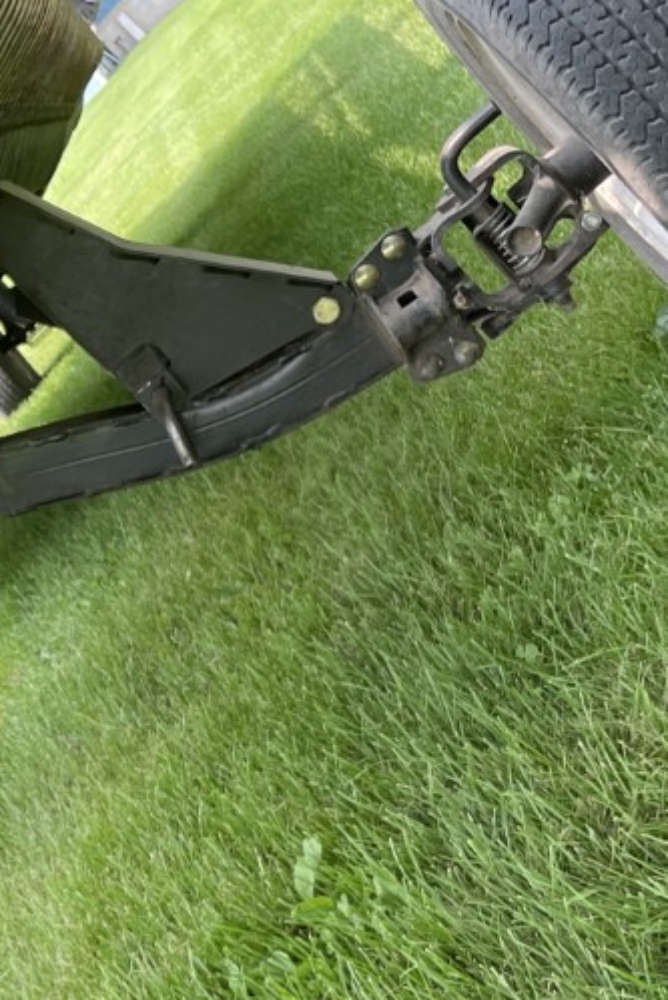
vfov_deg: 25.7
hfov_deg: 16.4
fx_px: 2169
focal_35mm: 78
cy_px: 725
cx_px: -251
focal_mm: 4.2
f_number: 1.6
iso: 32
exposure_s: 1/275
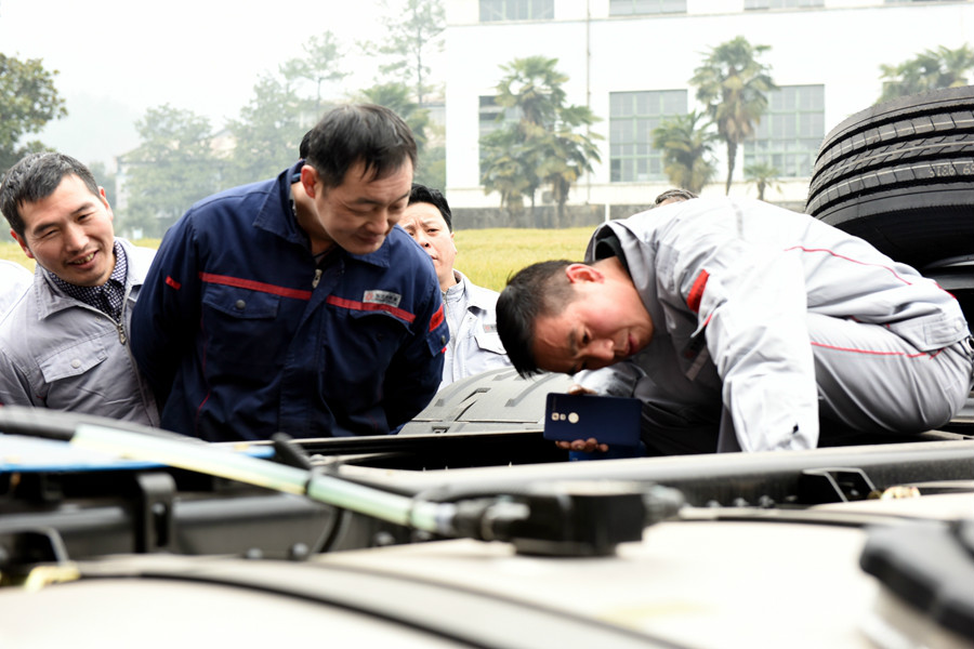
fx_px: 1569
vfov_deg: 23.4
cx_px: 487
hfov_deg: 34.5
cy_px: 324
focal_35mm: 58
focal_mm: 58
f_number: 5
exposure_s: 1/160
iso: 640
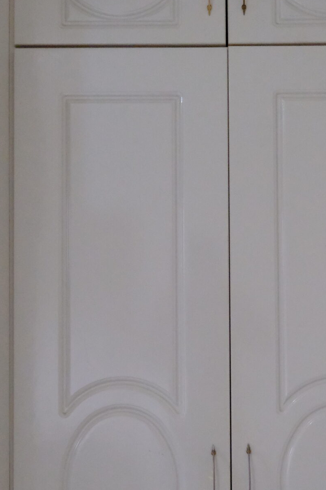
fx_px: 869
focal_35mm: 64
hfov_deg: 21.1
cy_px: 305
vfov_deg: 31.3
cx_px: 233
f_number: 6.4
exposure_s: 1/180
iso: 10000
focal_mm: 20.2
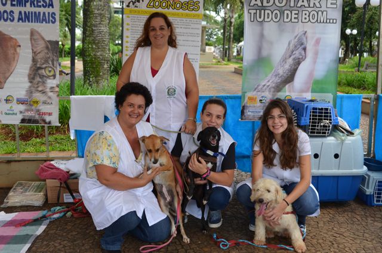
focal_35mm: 42
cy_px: 126
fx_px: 445
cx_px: 191
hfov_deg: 46.5
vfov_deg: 31.8
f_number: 5.6
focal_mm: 28
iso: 250
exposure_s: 1/125
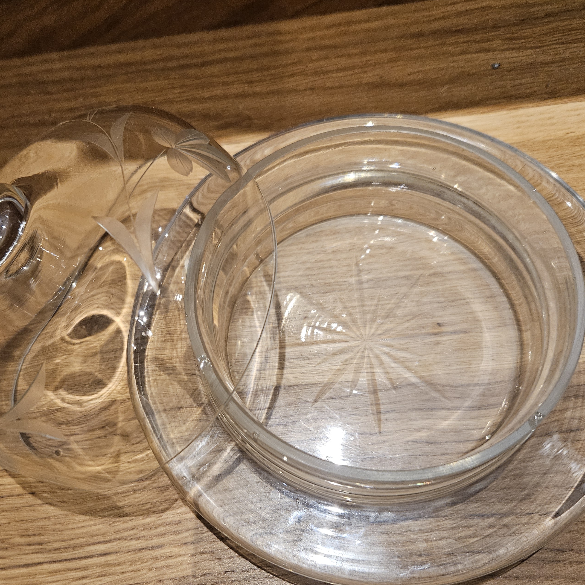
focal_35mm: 32
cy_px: 341
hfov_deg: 50.8
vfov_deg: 50.9
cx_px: 234
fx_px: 612
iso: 500
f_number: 1.8
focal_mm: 5.4
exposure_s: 1/100
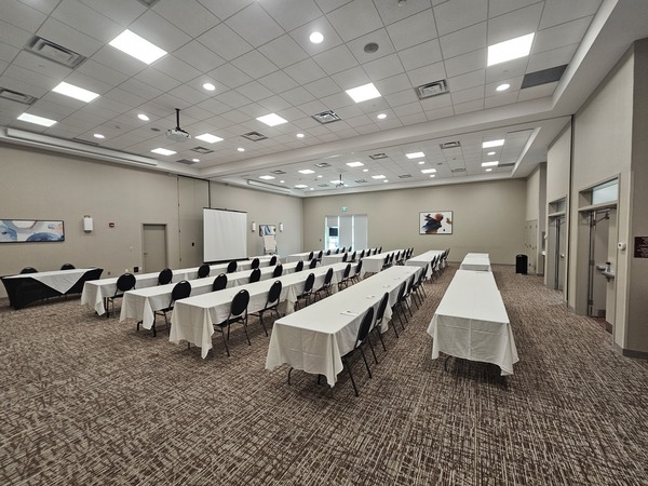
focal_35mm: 13
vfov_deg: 89.9
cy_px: 243
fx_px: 243
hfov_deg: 106.2
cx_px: 324
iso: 100
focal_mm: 2.2
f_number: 2.2
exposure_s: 1/60
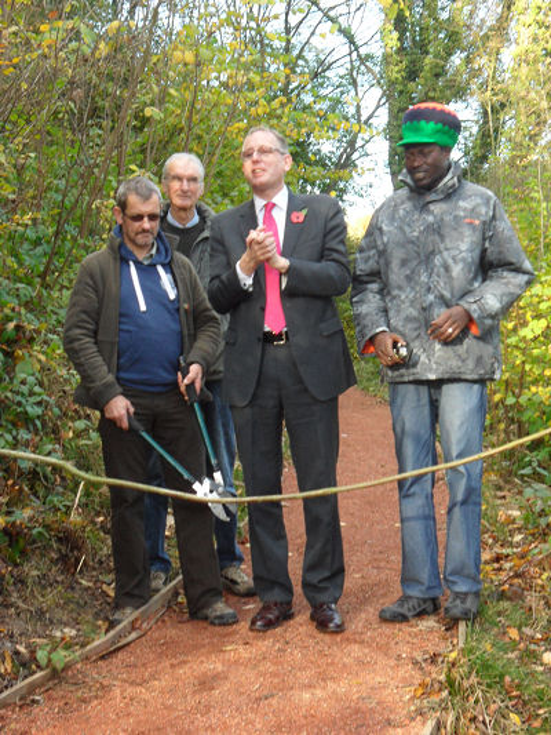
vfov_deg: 30.7
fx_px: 1337
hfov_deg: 23.3
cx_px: 276
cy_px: 368
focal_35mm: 63
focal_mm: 11.2
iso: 200
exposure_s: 1/60
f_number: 5.6
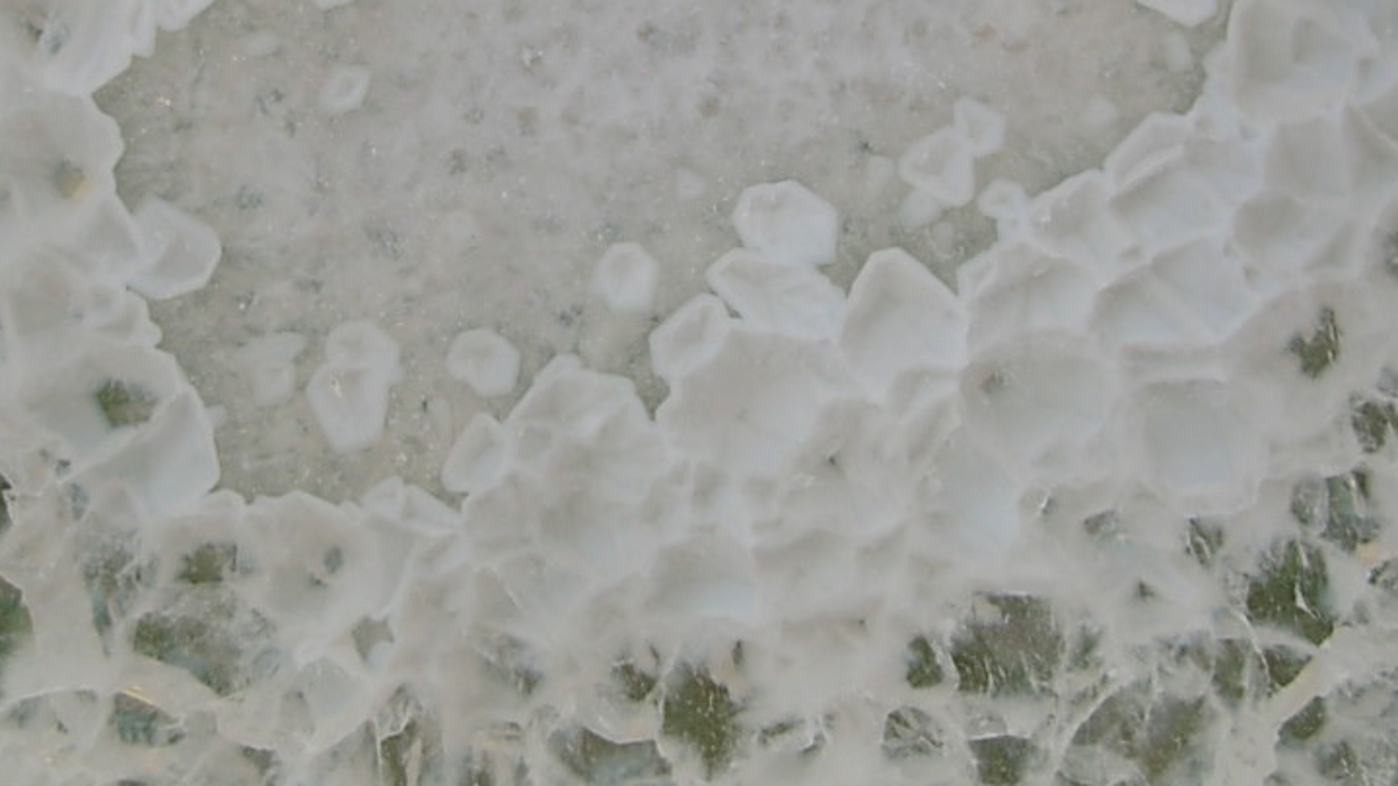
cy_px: 107
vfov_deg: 20.0
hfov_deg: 35.5
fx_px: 2187
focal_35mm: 59
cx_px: 671
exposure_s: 1/373
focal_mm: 6.3
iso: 50
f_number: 2.9
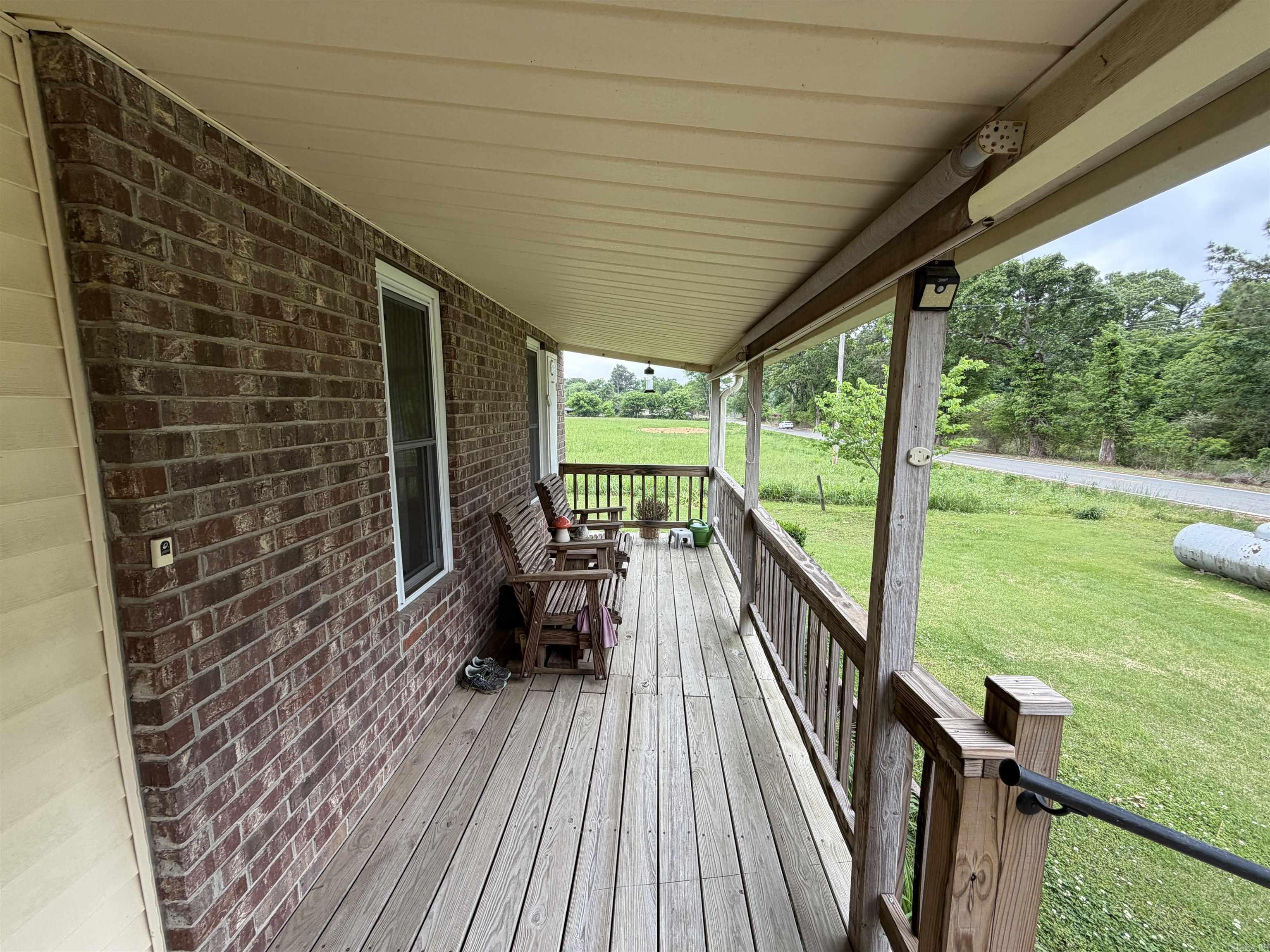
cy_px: 476
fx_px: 514
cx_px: 635
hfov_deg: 102.1
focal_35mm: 14
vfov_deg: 85.7
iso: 40
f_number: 2.2
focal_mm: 2.22
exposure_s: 1/130
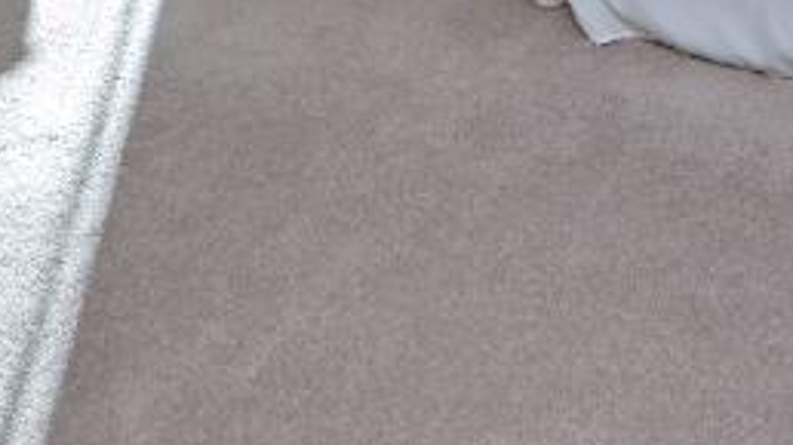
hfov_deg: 28.2
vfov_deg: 11.7
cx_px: 664
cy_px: -776
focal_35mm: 73
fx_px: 1535
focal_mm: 12
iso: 320
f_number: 6.3
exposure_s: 1/125
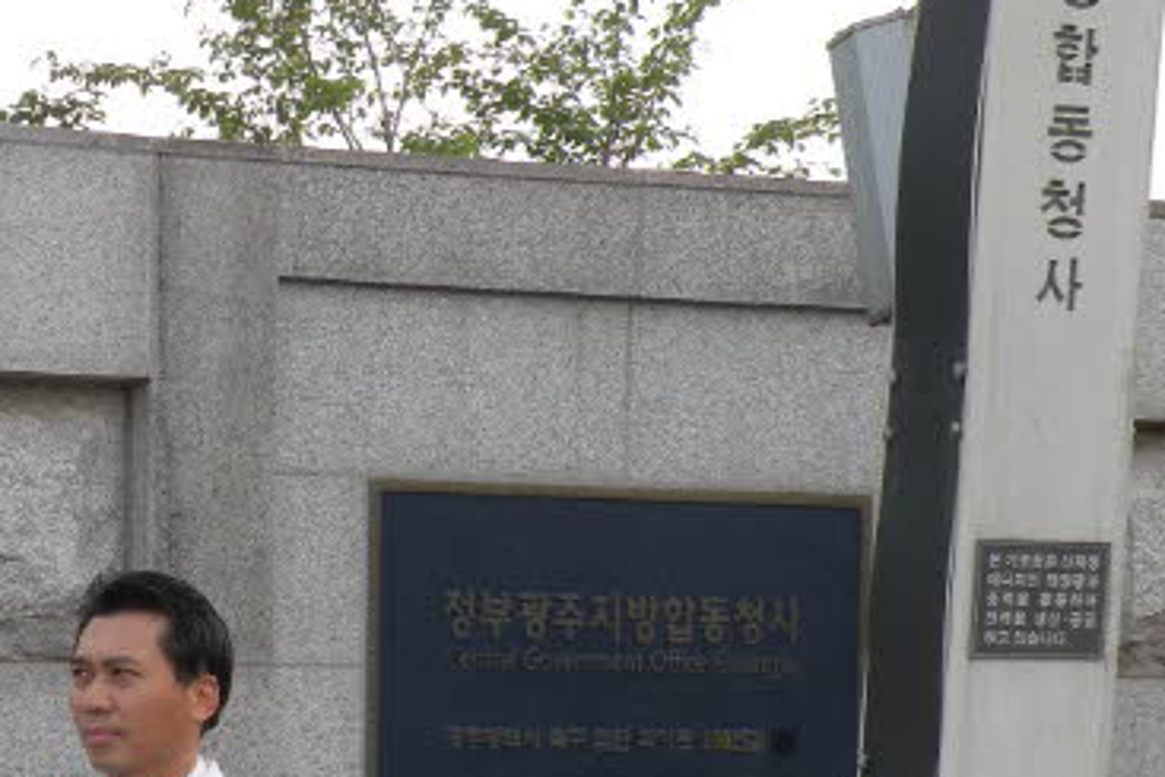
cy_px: 999
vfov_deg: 10.0
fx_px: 4370
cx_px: 124
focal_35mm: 135
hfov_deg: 15.0
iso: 64
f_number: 5
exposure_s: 1/126
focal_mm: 9.8
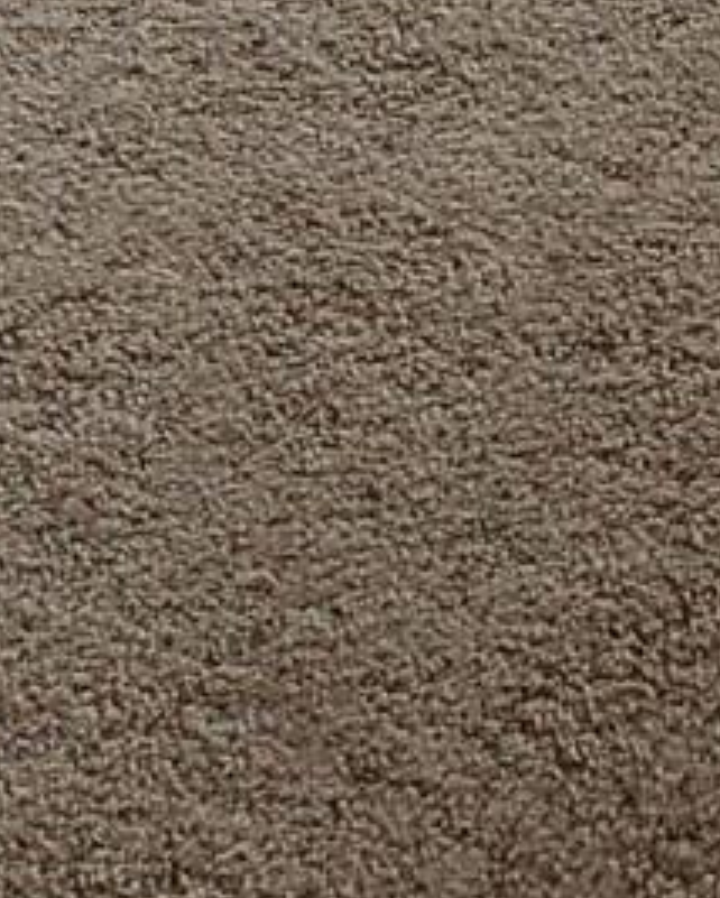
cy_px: -1843
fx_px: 4470
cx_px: 326
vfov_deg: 9.1
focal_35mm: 168
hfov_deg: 9.2
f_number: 1.8
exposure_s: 1/120
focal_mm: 5.4
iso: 400
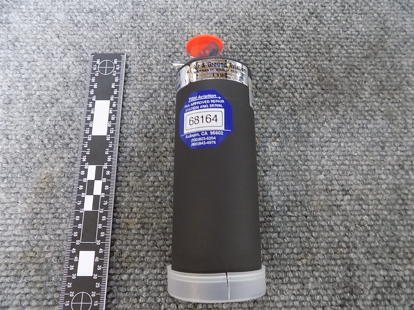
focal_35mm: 23
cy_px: 155
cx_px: 207
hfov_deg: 73.9
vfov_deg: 58.9
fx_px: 275
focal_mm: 4
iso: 400
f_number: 3.1
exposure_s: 1/8
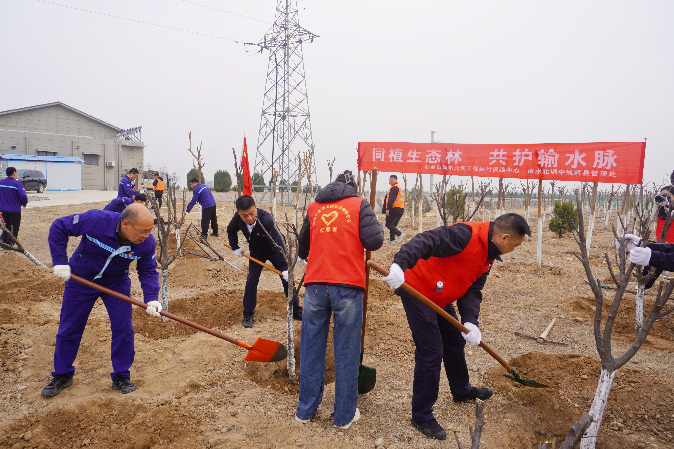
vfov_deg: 50.4
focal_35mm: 26
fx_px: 477
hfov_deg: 70.4
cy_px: 224
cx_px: 337
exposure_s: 1/125
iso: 100
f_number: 8
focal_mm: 17
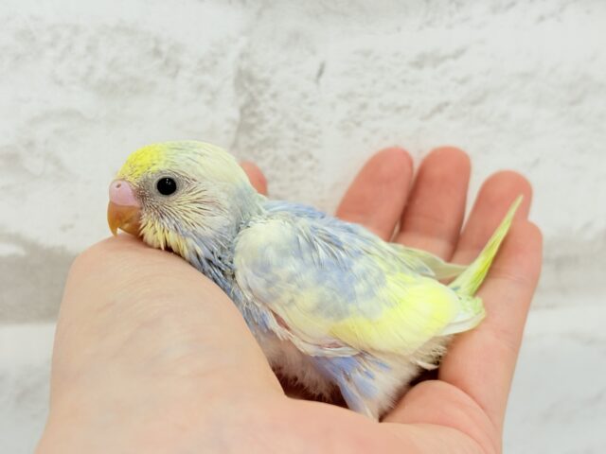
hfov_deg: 36.8
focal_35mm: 52
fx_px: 910
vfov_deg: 28.0
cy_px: 227
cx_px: 303
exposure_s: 1/50
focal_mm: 5.96
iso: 40
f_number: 1.6
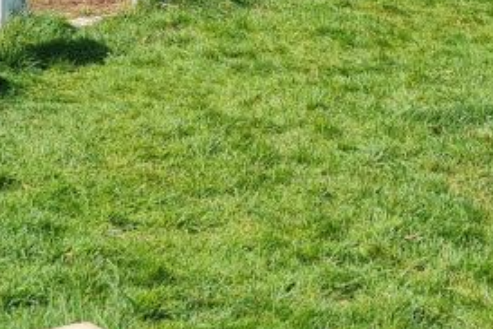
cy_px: -222
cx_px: -36
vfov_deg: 10.3
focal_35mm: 127
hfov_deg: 15.7
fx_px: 1739
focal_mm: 5.4
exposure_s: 1/1888
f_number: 1.8
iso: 50
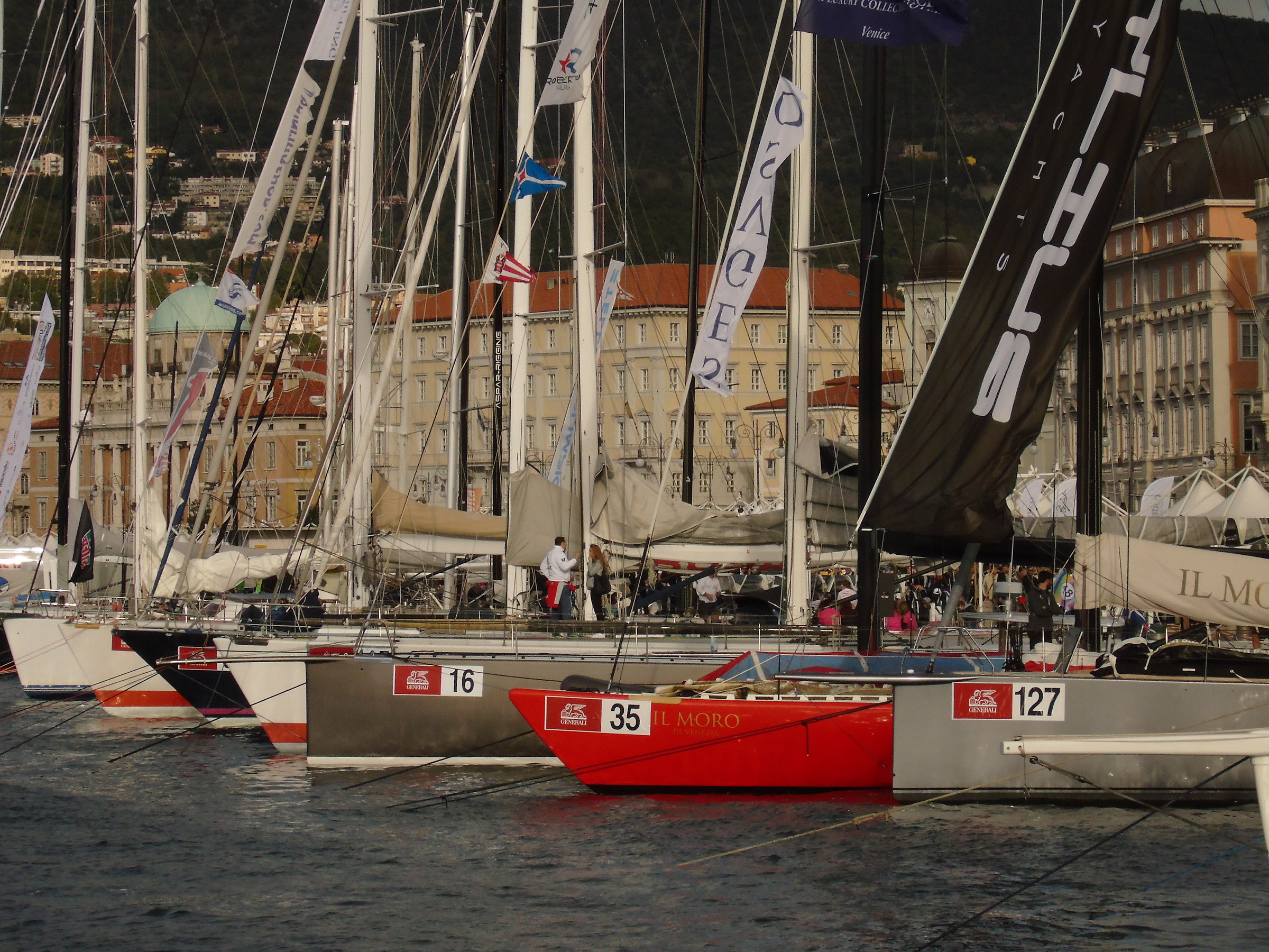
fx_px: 5206
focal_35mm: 142
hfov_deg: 13.9
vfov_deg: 10.4
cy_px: 476
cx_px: 634
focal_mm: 25
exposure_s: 1/1000
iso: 200
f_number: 7.8
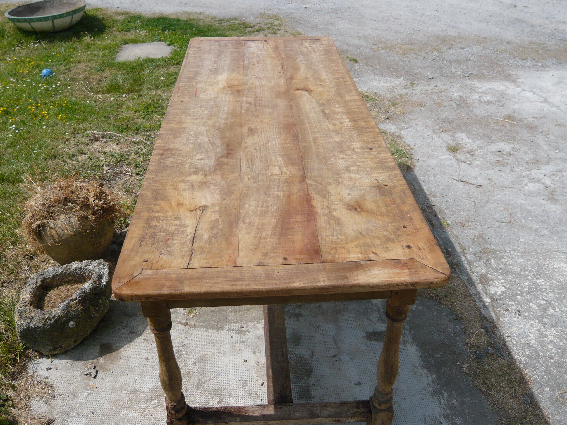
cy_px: 212
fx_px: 524
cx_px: 284
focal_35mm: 32
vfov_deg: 44.2
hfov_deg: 56.8
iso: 100
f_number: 9
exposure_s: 1/160
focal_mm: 5.2
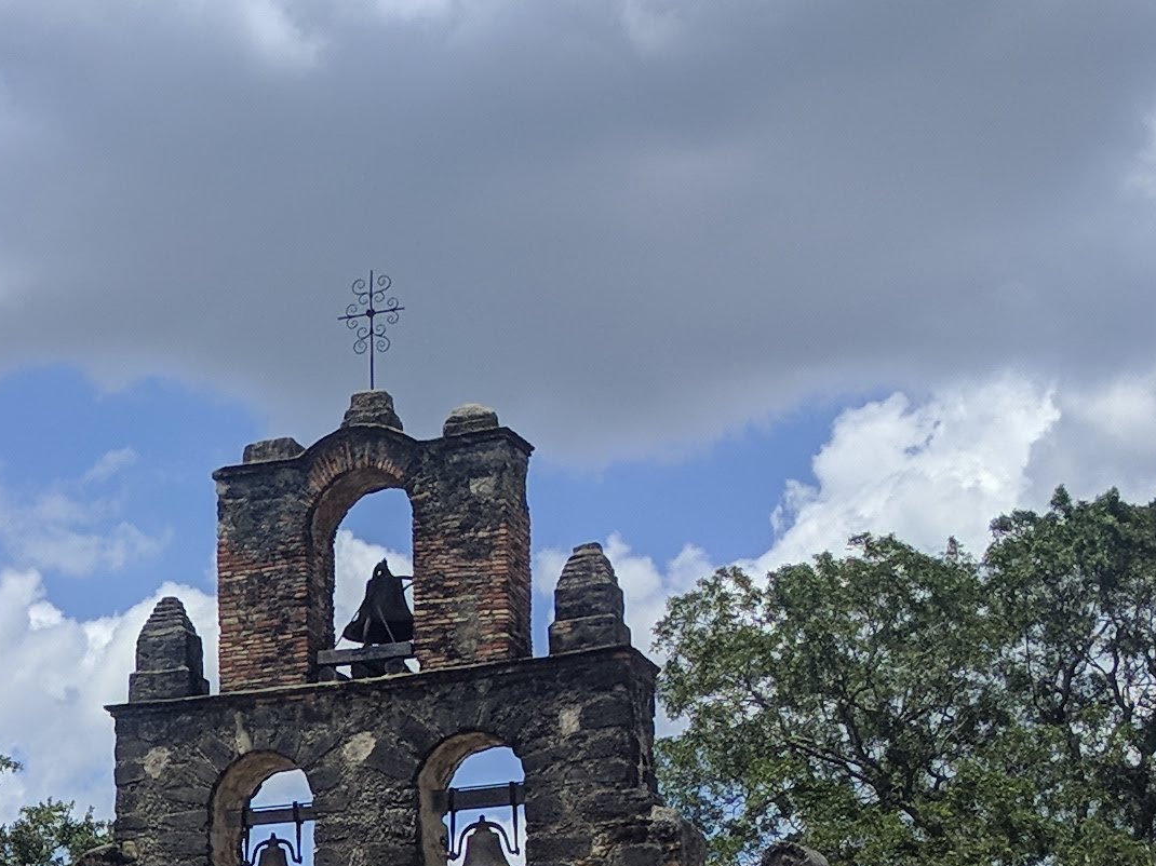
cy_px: 1339
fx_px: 3272
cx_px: -390
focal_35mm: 98
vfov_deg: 14.0
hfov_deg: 18.5
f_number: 2
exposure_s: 1/3509
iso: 62
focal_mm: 4.67
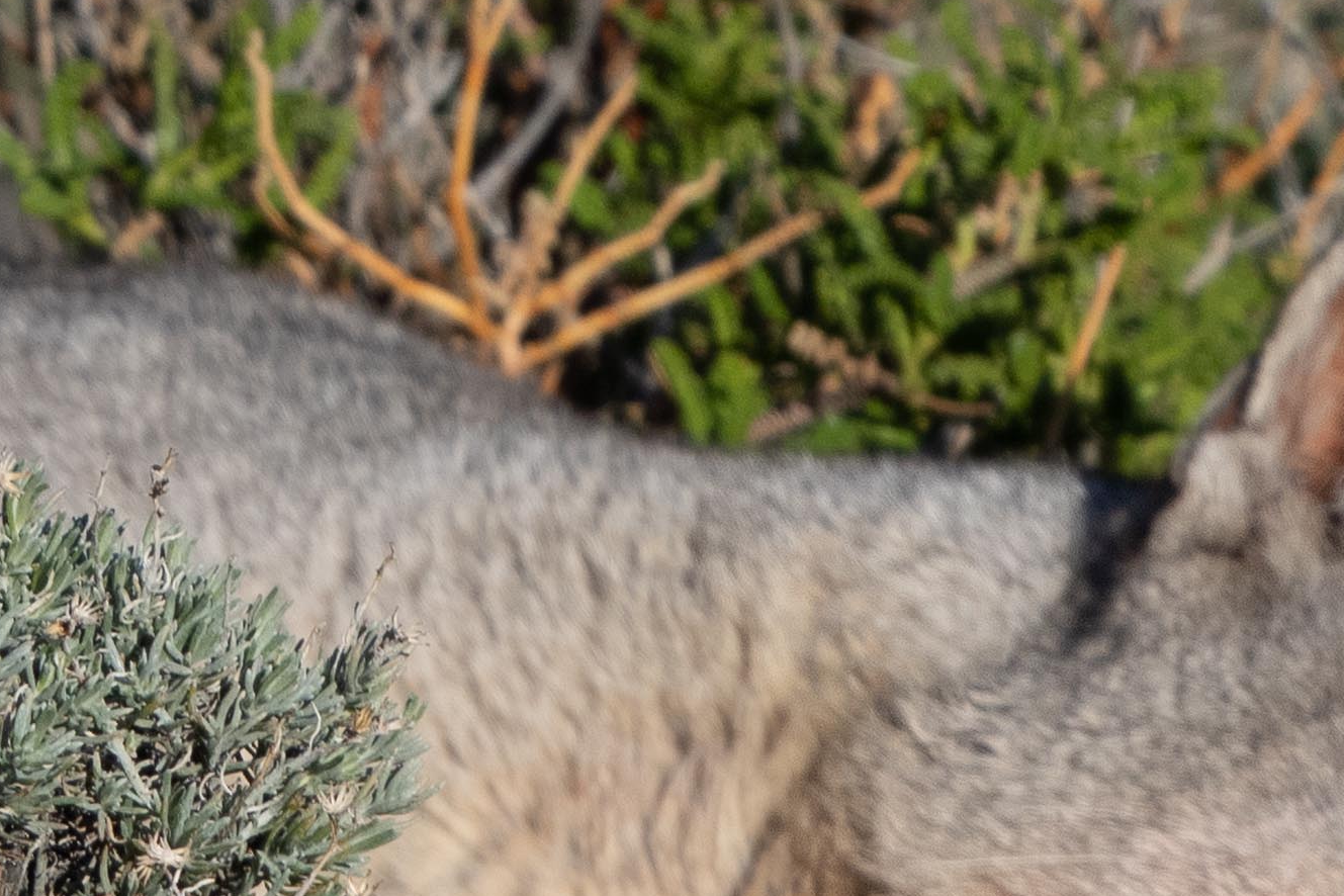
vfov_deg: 0.4
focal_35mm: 3900
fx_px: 145589
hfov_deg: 0.5
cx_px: 300
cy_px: 375
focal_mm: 600
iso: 250
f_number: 7.1
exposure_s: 1/1250
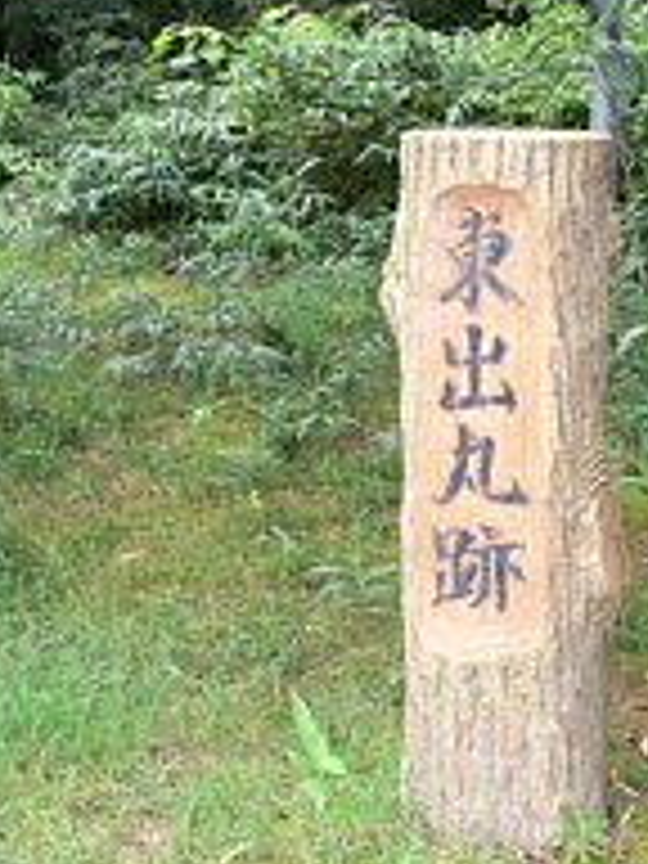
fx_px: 1822
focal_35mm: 73
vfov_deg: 26.7
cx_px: 500
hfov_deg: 20.0
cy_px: 464
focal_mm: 7.4
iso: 80
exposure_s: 1/80
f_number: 4
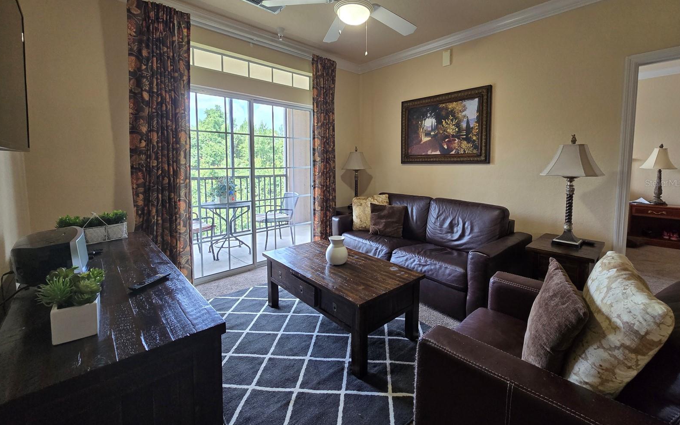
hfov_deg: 105.3
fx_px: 259
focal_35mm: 14
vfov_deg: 78.2
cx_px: 341
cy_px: 183
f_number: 2.2
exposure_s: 1/60
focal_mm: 2.2
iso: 200
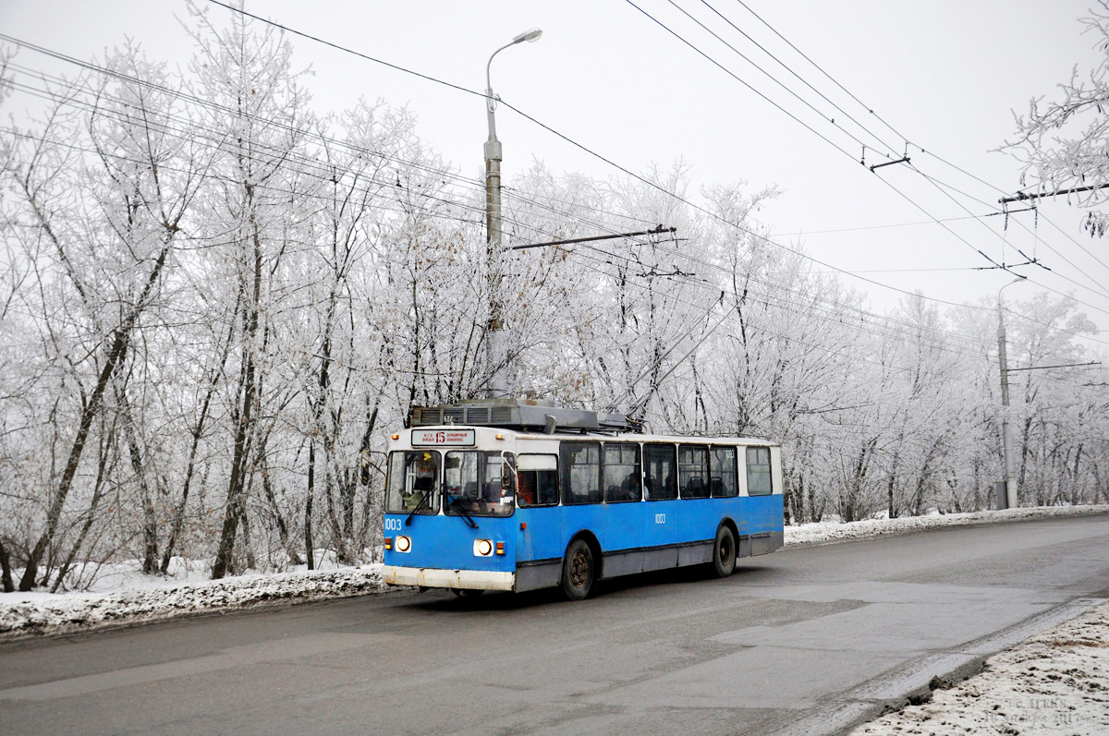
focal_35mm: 45
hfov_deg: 43.7
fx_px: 1385
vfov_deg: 29.8
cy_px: 368
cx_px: 554
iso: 400
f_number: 5.6
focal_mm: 30
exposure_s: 1/250
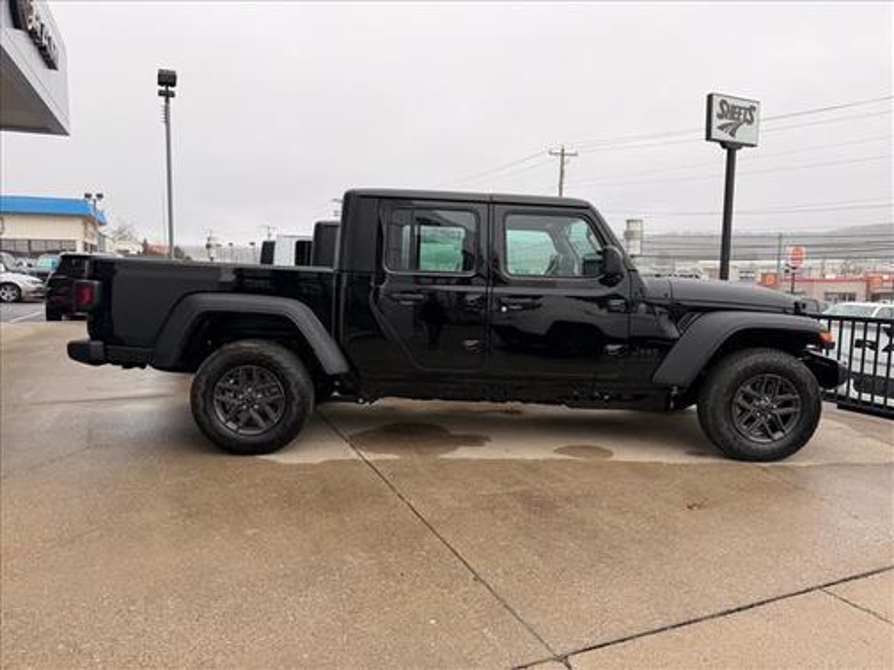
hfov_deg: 71.6
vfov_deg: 56.8
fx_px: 620
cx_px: 447
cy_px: 335
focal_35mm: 24
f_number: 1.78
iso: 80
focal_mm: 6.76
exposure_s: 1/1046
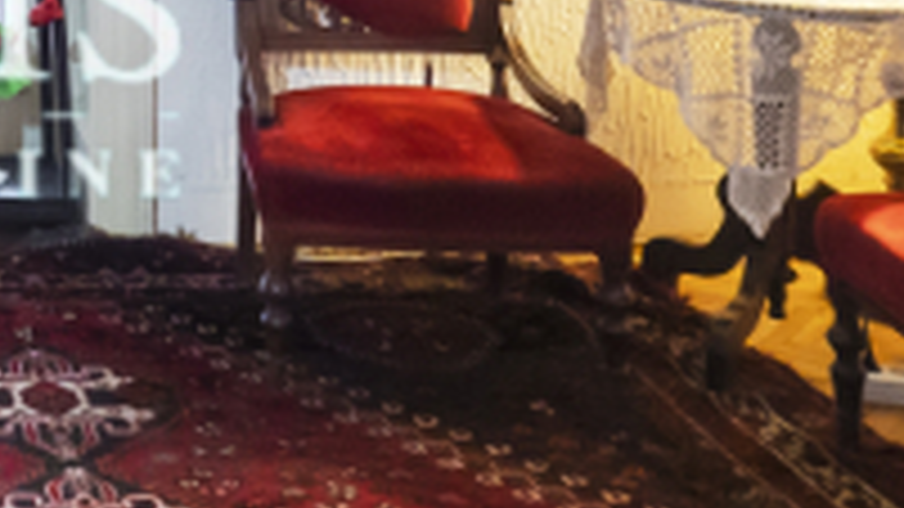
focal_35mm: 76
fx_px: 1822
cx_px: -148
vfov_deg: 14.3
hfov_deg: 25.4
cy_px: -351
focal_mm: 7
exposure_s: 1/6
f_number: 4
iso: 400
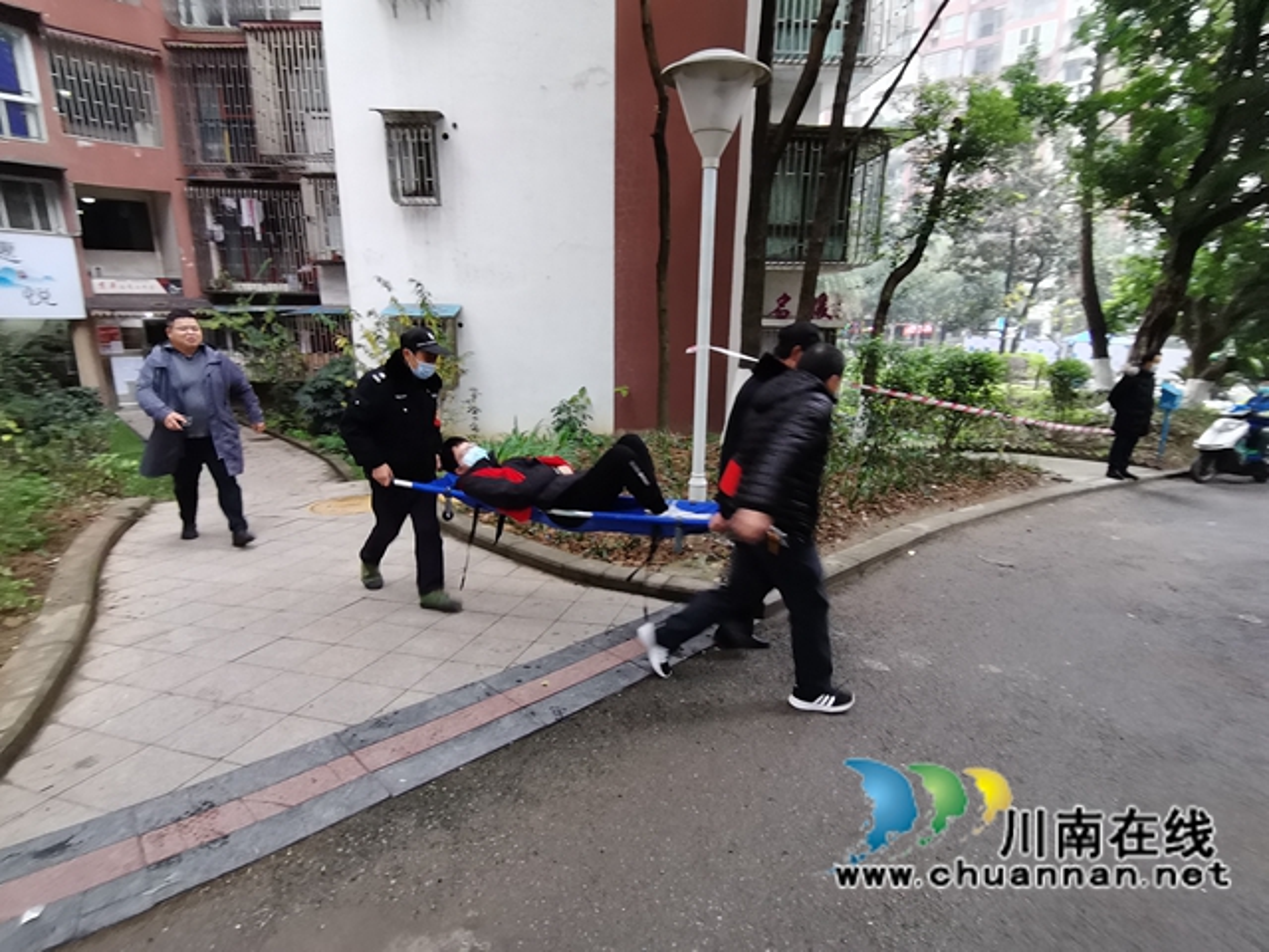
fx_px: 623
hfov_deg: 91.0
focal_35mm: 17
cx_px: 634
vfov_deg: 74.7
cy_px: 476
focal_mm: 1.78
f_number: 2.4
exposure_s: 1/50
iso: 160
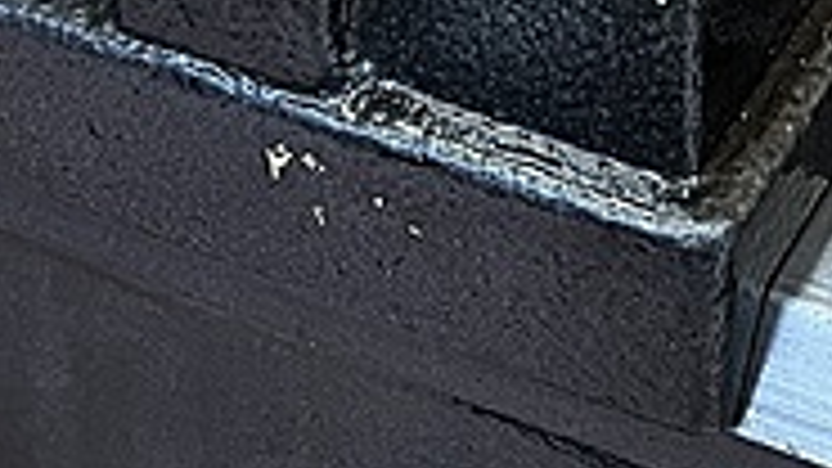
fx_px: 2162
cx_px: 643
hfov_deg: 21.6
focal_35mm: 98
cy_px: -594
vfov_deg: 10.8
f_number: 1.6
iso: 250
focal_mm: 5.1
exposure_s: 1/60
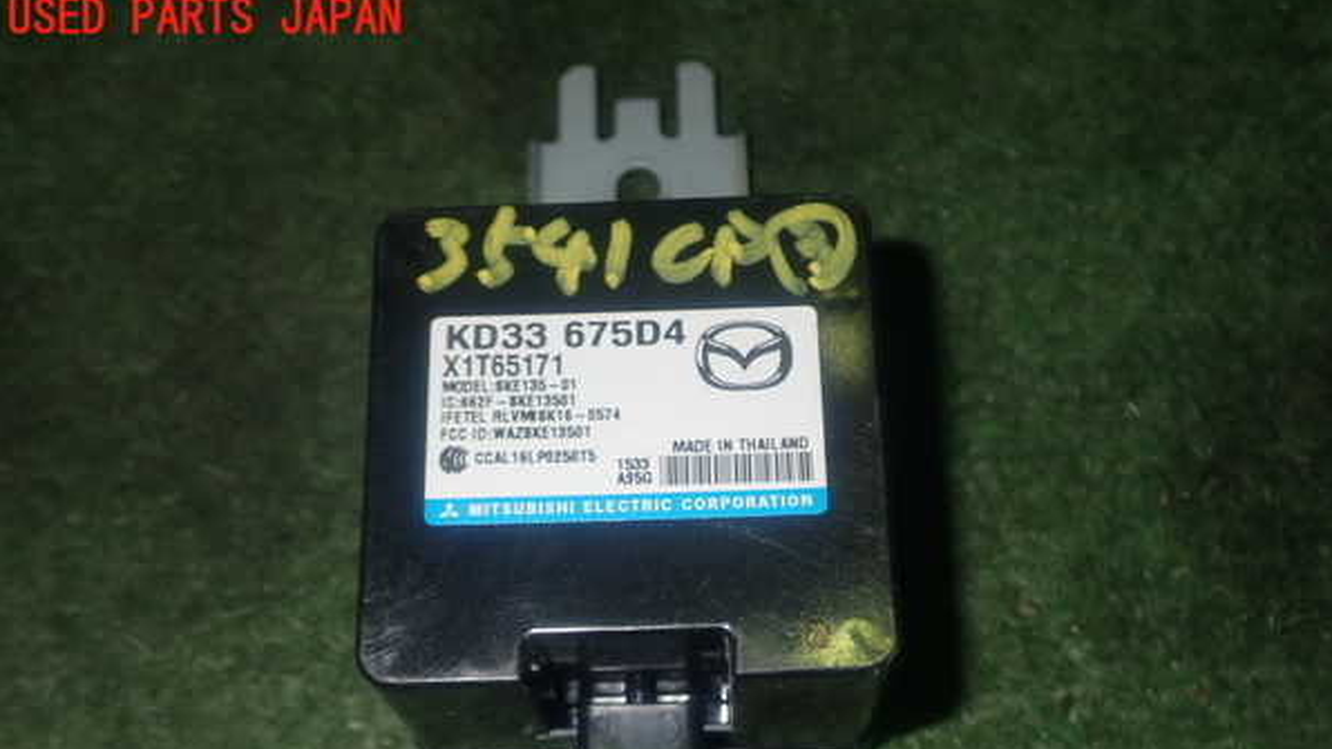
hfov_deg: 45.5
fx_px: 1589
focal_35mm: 45
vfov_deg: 26.4
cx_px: 666
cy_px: 494
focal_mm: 7.31
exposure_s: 1/40
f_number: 8
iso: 200
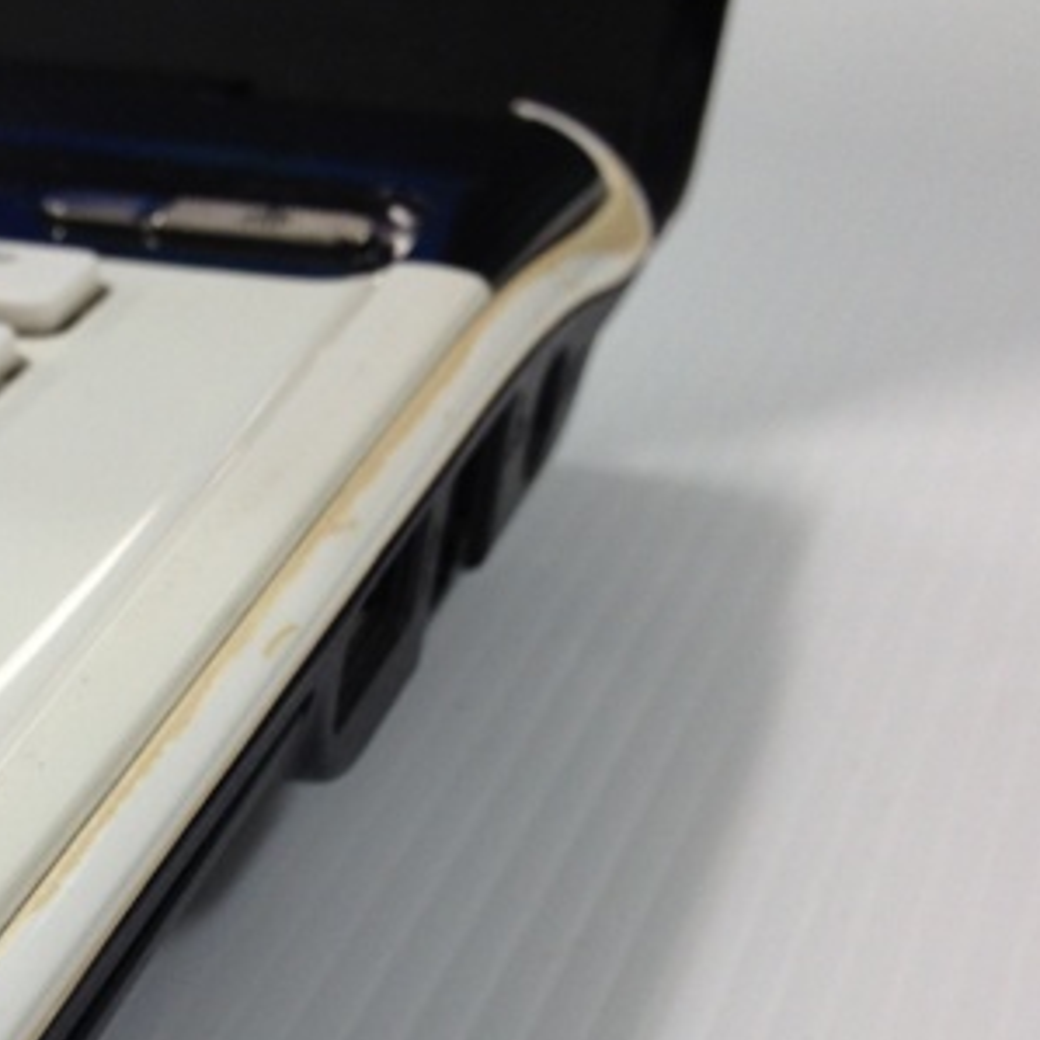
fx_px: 2651
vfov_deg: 21.8
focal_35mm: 78
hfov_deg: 21.3
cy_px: 887
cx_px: -49
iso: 50
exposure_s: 1/20
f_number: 2.4
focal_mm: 4.12
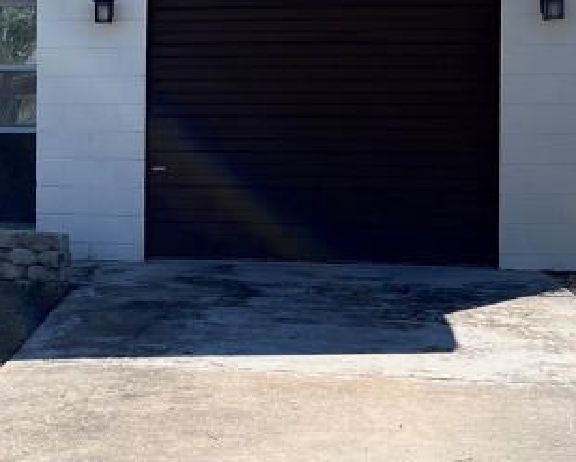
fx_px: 1382
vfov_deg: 18.9
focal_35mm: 81
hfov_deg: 22.7
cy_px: 133
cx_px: 13
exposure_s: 1/2165
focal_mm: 5.1
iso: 32
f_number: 1.6
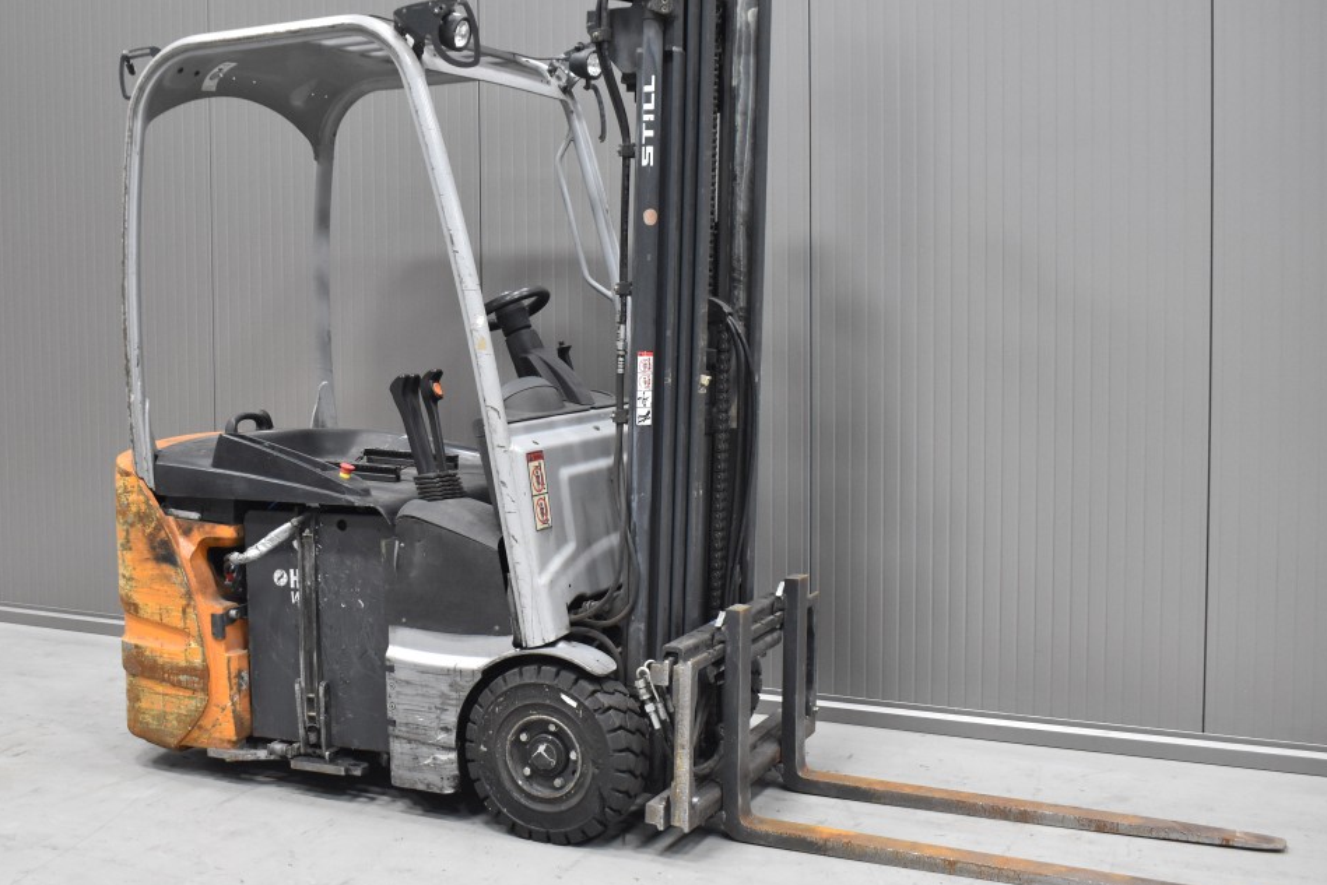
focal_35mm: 44
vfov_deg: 30.7
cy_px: 390
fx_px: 1608
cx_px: 496
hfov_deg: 44.5
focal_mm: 23
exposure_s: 1/40
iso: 1600
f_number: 4.5
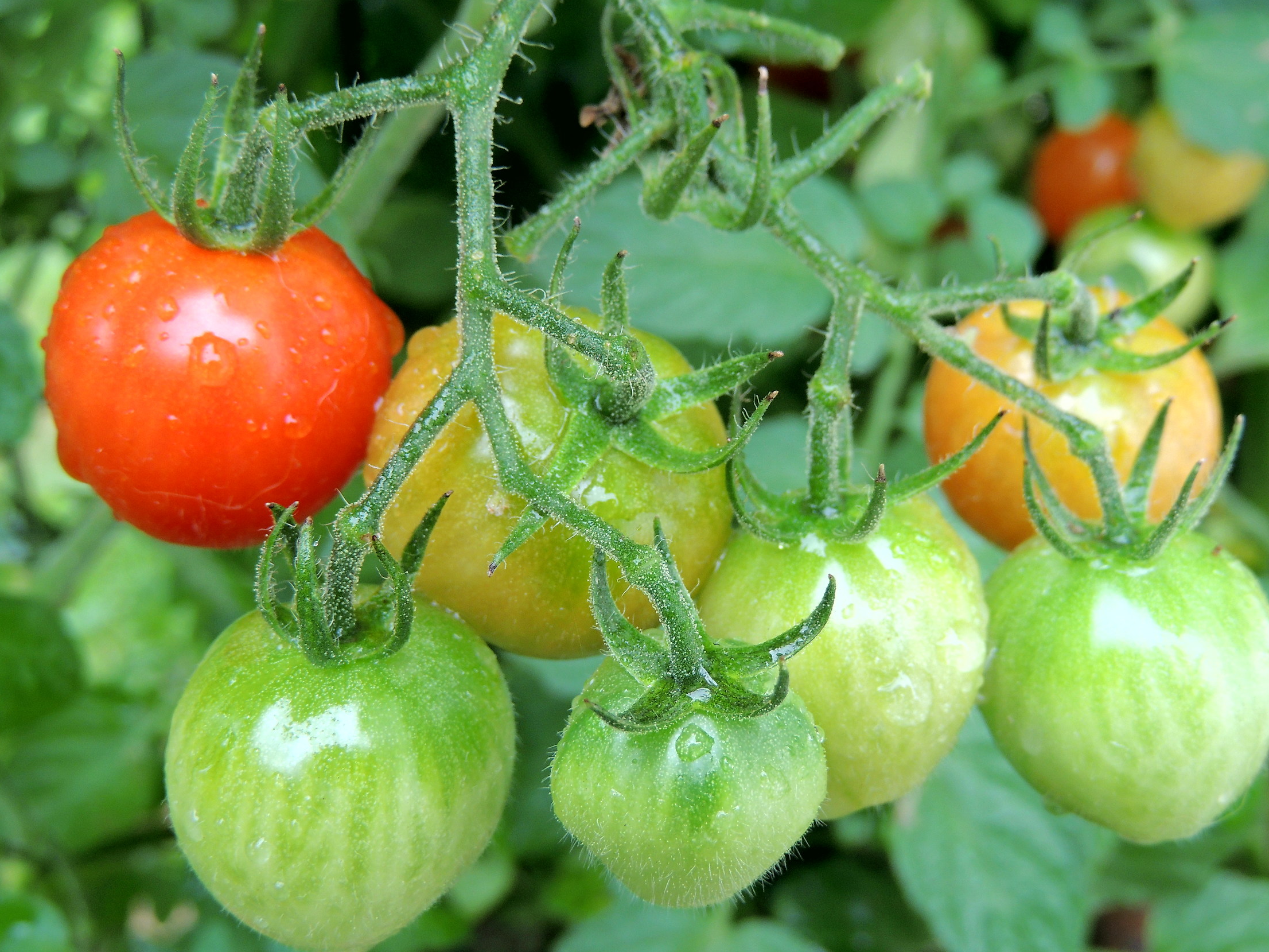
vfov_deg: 28.6
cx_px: 611
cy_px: 475
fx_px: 1870
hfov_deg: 37.5
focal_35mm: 51
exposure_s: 1/100
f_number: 3.5
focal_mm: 8.3
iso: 100
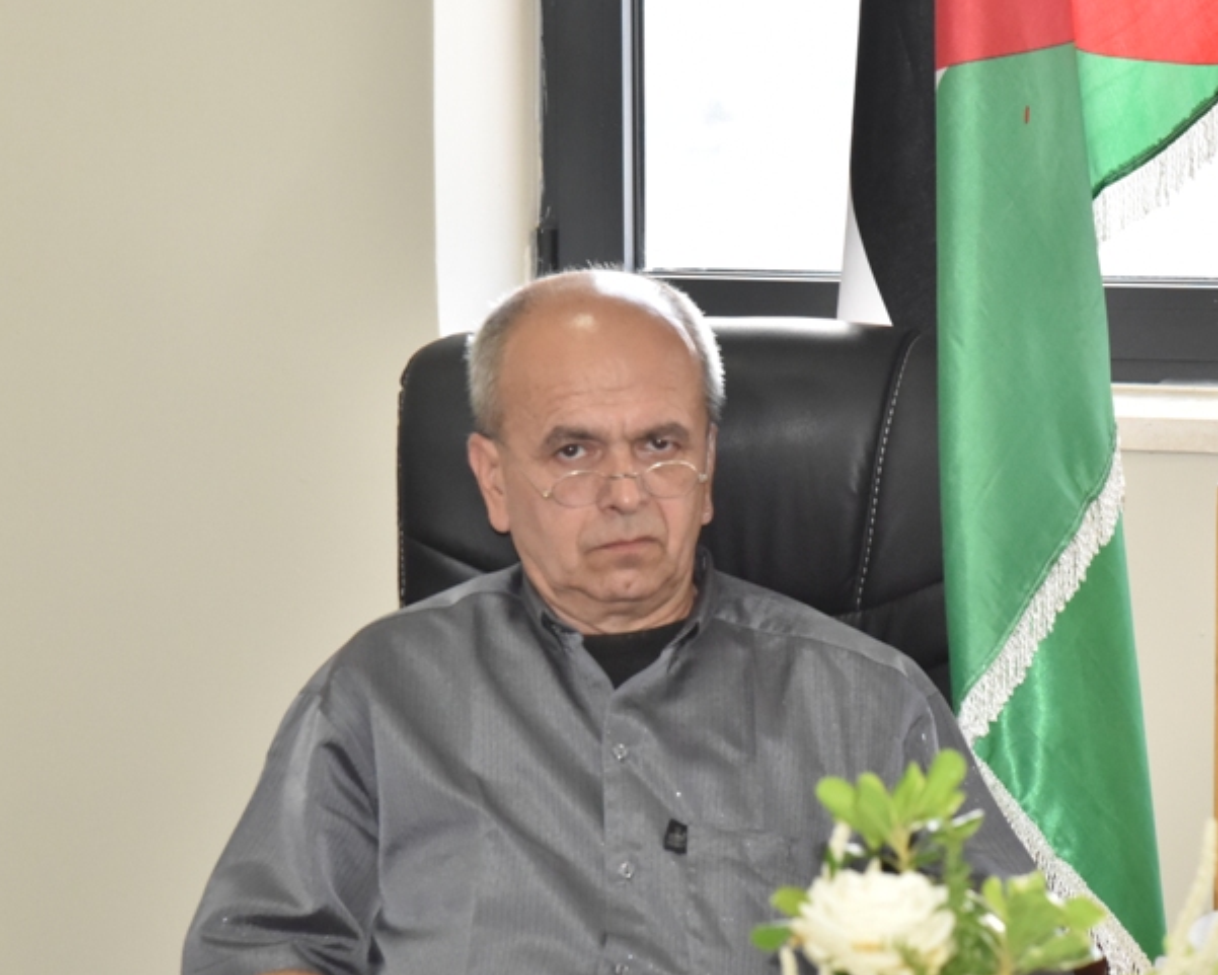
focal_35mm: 168
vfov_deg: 9.2
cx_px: 697
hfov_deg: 11.5
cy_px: 554
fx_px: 6057
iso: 3200
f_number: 10
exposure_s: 1/250
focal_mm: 105
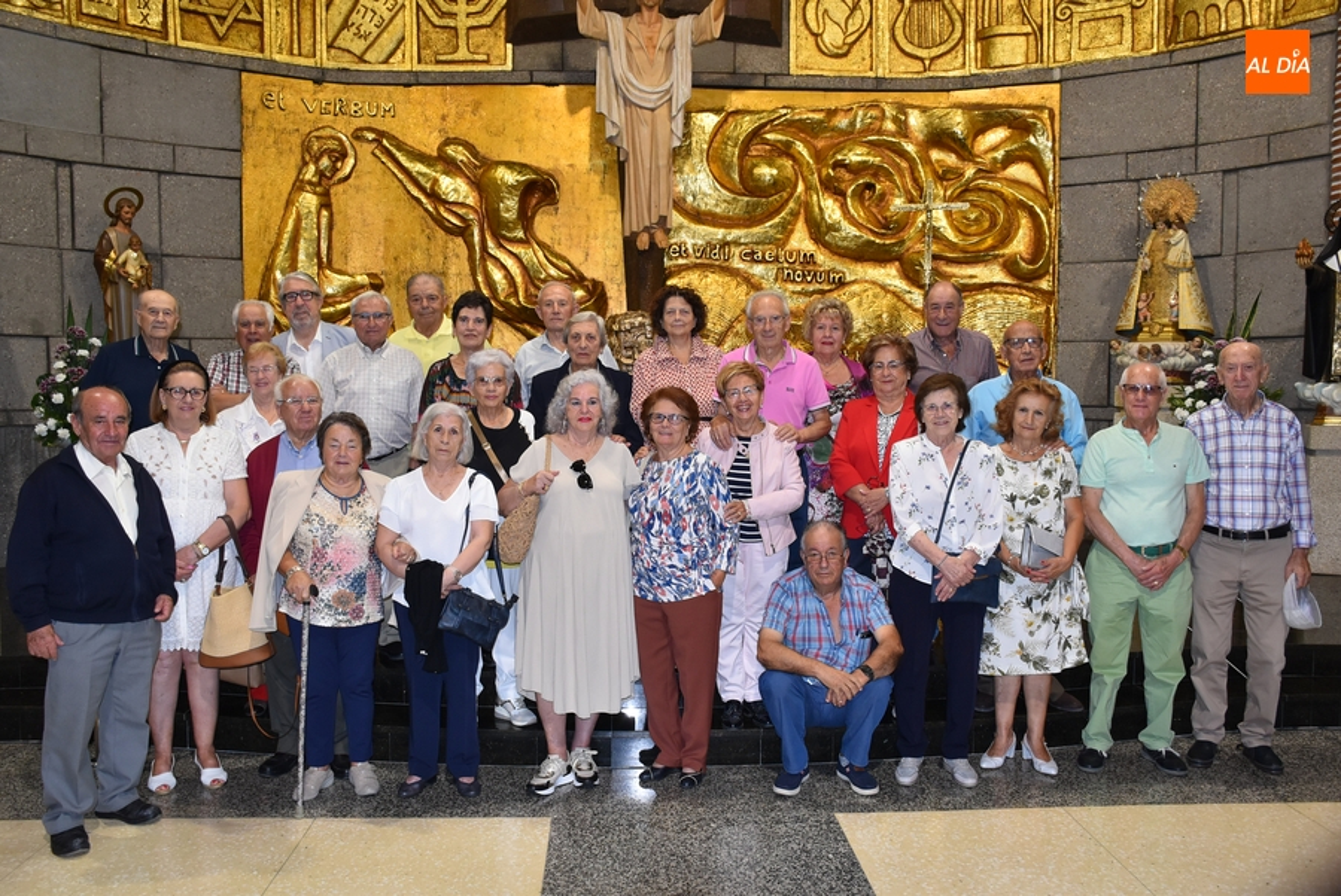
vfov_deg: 43.7
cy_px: 448
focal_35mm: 30
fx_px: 1119
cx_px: 670
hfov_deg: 61.9
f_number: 4.5
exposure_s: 1/80
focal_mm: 20
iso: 800
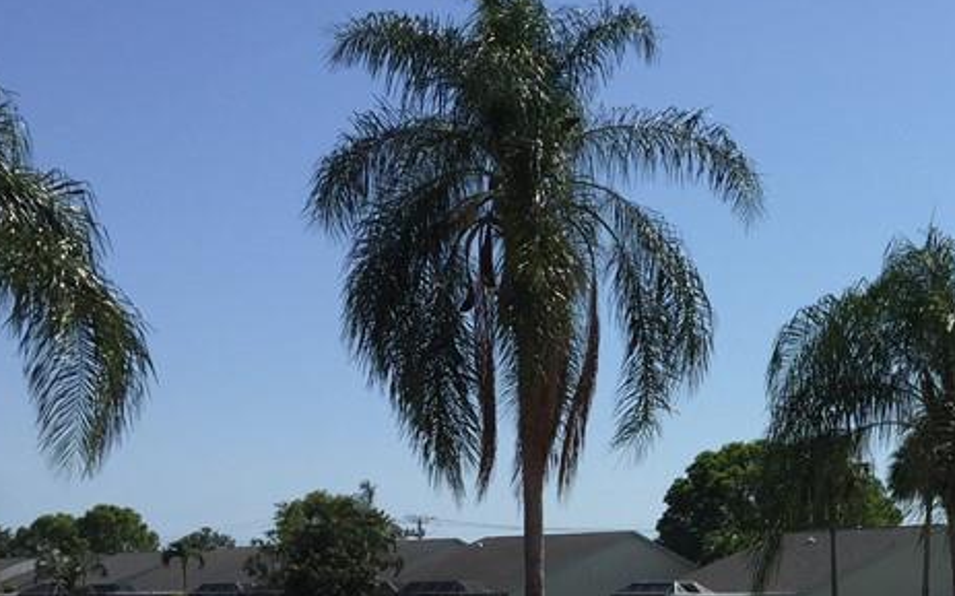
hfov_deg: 28.3
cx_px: 961
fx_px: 1769
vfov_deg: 18.5
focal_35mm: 68
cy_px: 635
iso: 32
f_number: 2.2
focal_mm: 4.15
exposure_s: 1/3597
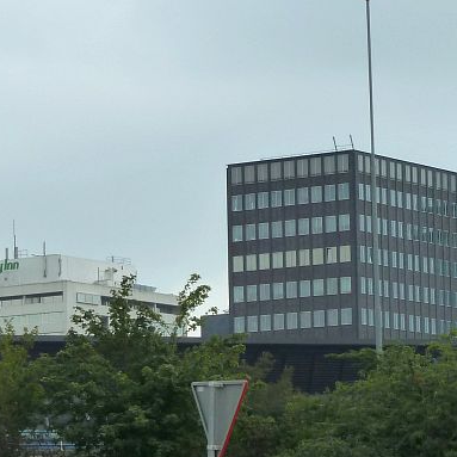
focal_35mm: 196
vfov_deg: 8.9
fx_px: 2928
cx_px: -144
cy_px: 353
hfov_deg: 8.8
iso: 125
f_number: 4.2
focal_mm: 13.7
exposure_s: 1/250
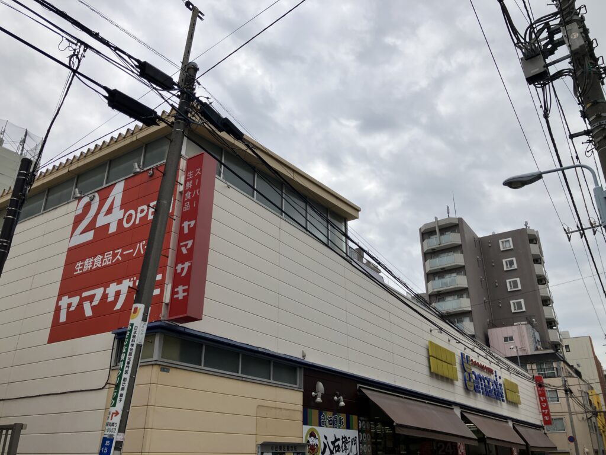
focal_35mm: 28
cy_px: 228
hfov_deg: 63.4
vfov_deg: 49.7
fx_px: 490
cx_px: 303
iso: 32
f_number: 1.8
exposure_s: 1/2208
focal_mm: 3.99
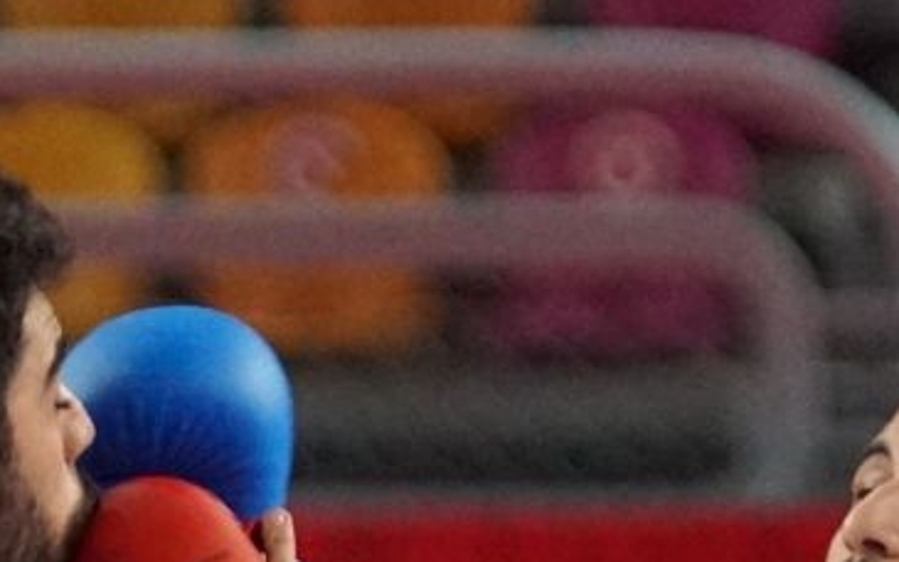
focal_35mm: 1132
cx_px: -347
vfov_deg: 1.2
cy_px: 1235
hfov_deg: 1.9
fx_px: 27730
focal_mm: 150
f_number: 2.8
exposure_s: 1/1600
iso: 3200
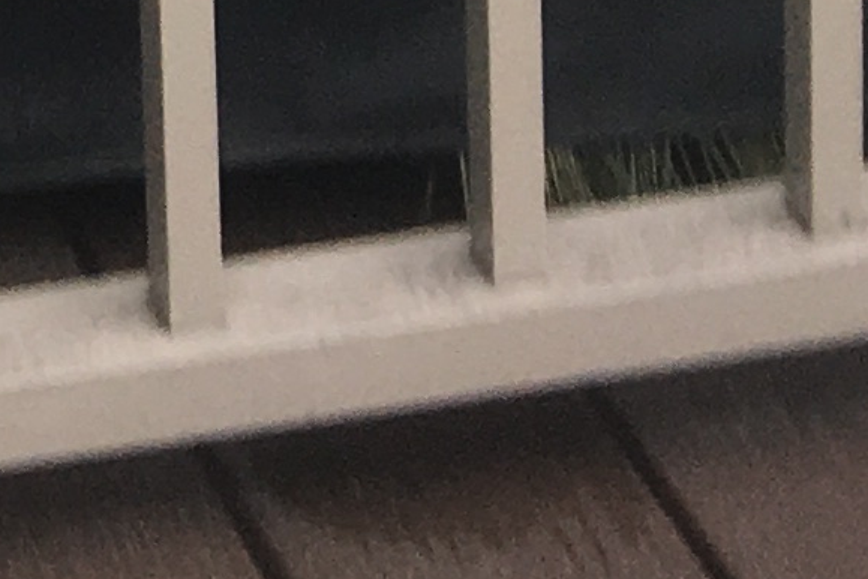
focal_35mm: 210
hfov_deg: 9.0
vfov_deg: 5.3
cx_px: -1072
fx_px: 5063
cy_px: -2200
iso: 25
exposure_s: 1/120
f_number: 2.2
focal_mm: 4.15
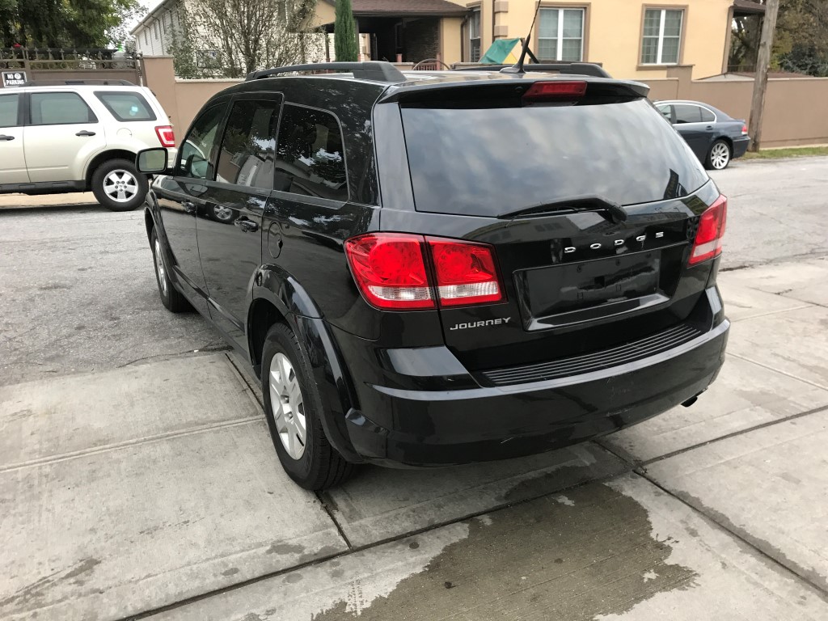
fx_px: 670
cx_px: 414
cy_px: 310
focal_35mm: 28
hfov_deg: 63.4
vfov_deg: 49.7
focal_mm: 3.99
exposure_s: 1/40
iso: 25
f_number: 1.8
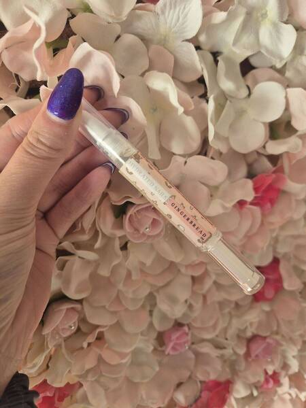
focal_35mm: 23
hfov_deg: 58.9
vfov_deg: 73.9
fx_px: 271
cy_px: 204
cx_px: 153
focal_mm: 5.4
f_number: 1.8
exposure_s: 1/100
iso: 40
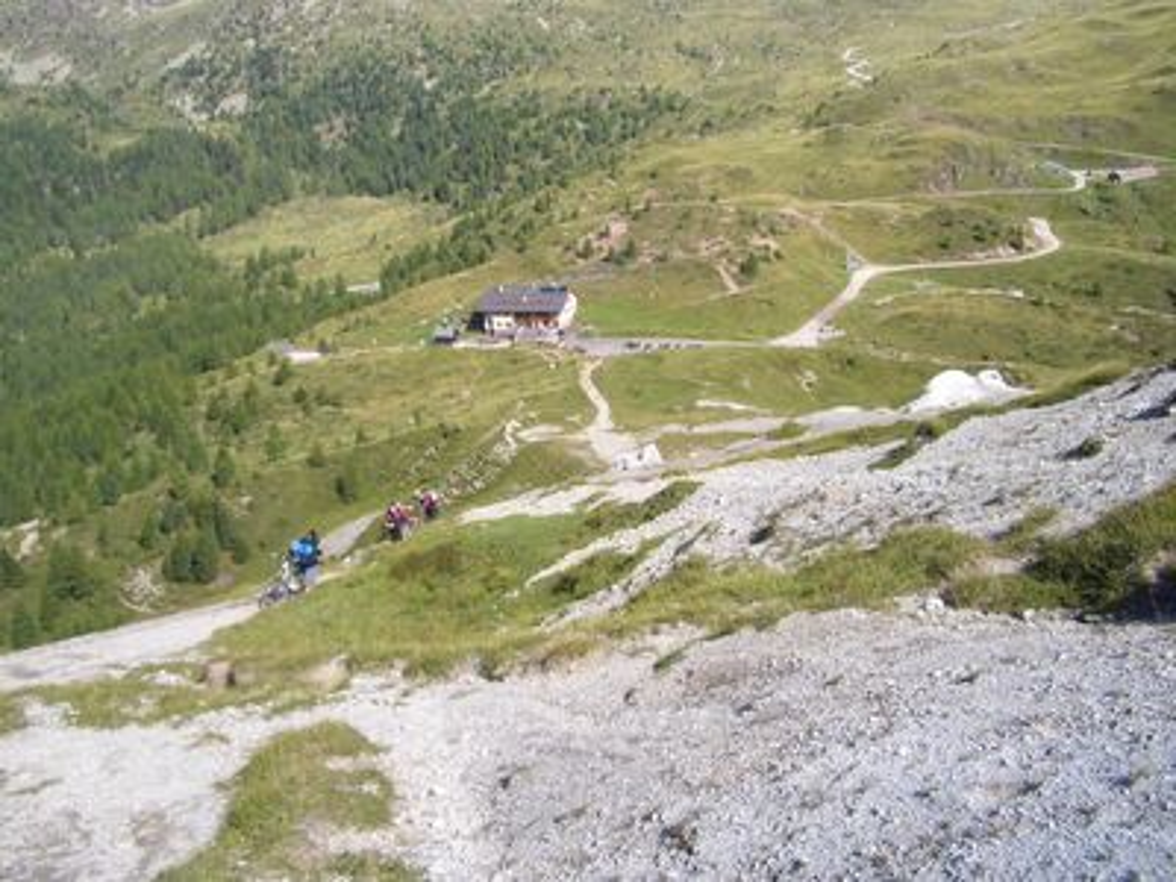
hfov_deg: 52.6
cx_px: 588
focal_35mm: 35
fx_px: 1189
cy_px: 441
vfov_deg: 40.7
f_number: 4.3
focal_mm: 5.8
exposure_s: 1/250
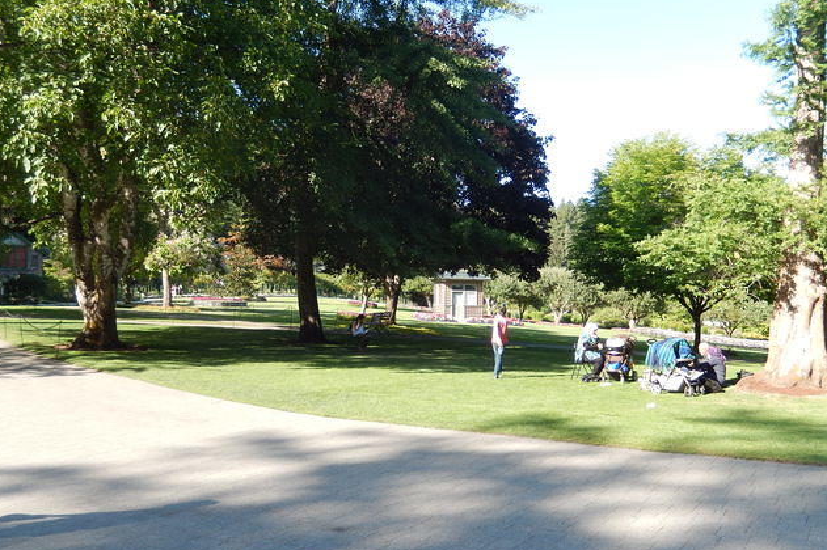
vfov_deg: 35.0
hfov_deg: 50.7
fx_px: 872
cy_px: 265
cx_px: 410
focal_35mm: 38
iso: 125
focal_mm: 6.5
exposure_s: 1/200
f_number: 4
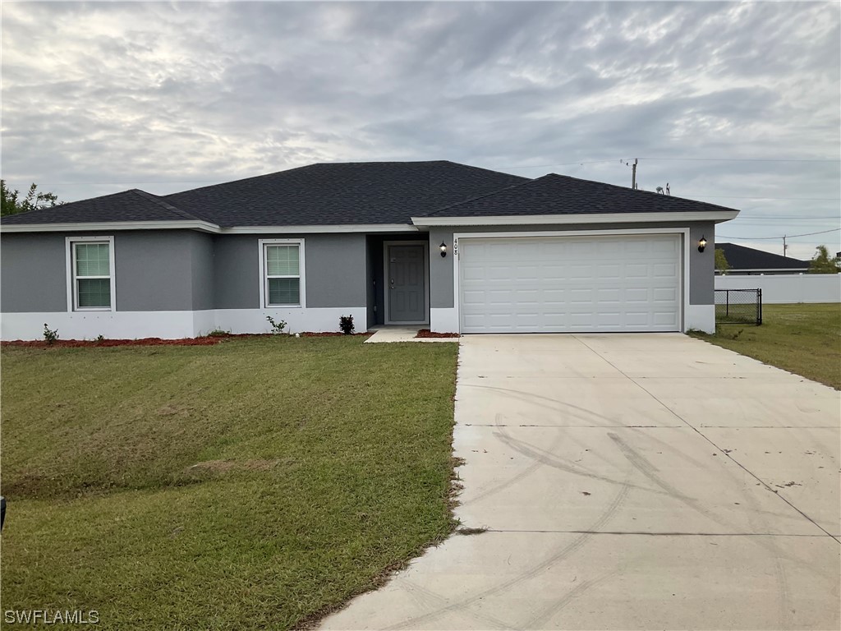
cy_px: 316
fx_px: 705
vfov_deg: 48.2
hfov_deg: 61.7
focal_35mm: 29
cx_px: 420
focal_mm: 3
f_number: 1.8
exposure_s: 1/683
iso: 16
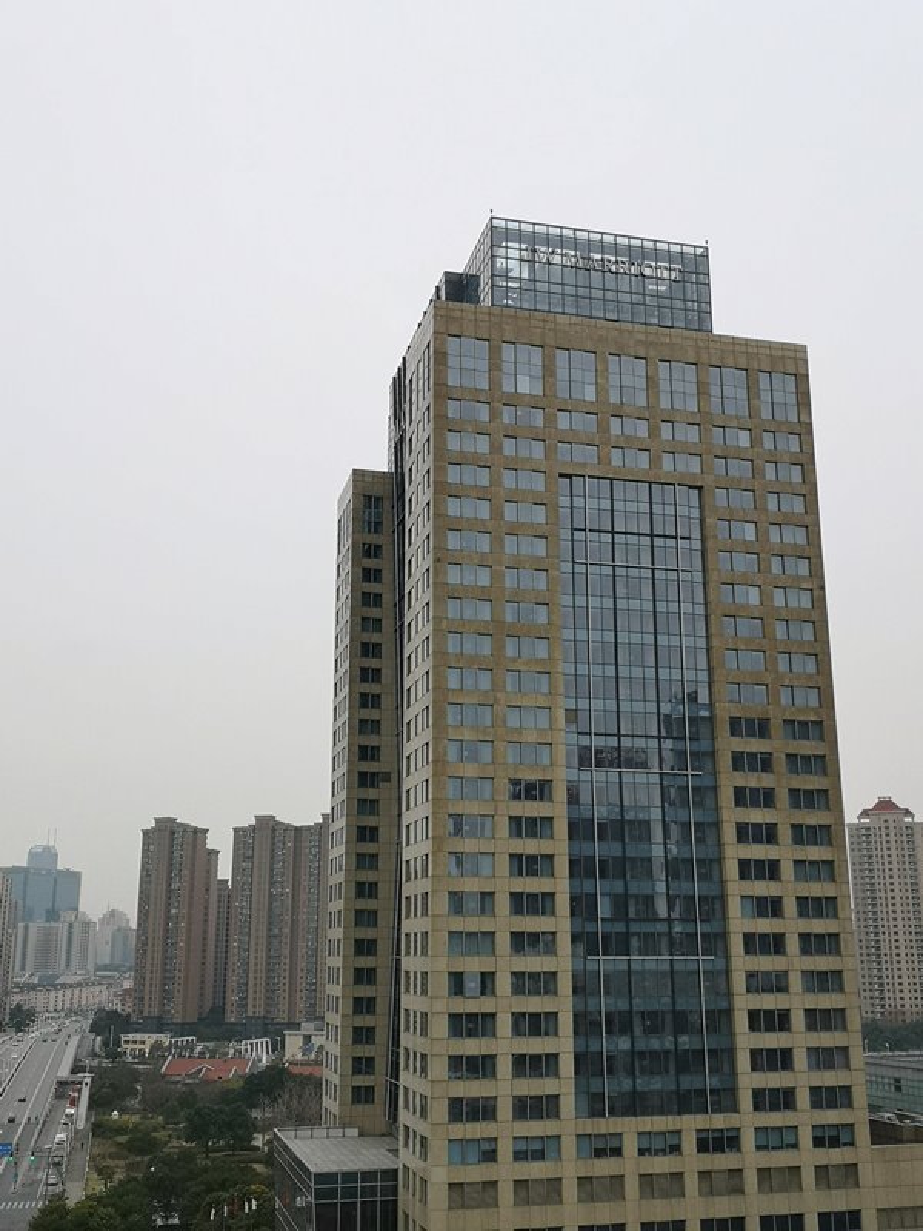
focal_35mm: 35
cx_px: 462
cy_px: 616
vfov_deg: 52.6
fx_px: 1244
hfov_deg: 40.7
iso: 50
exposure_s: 1/898
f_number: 1.8
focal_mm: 3.95
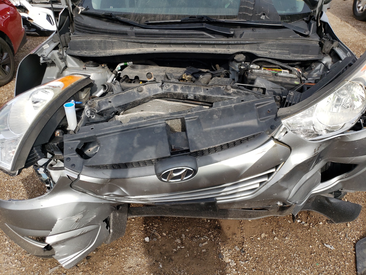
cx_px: 183
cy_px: 138
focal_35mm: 26
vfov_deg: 53.1
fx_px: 275
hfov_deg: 67.3
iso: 50
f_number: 1.5
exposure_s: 1/1429
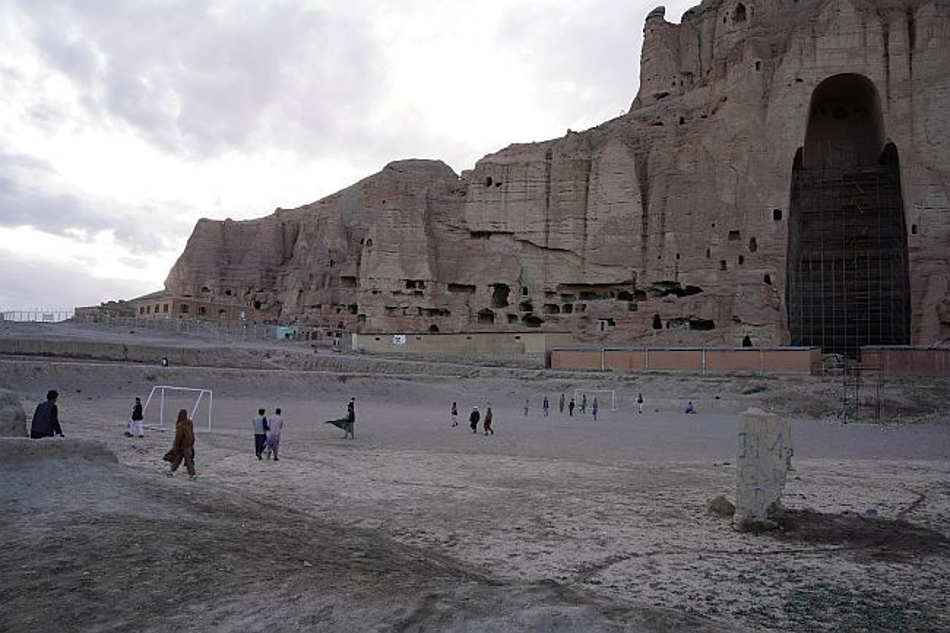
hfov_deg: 65.5
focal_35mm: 28
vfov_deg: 46.4
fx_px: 739
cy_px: 316
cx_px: 475
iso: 800
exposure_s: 1/320
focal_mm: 28
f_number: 8
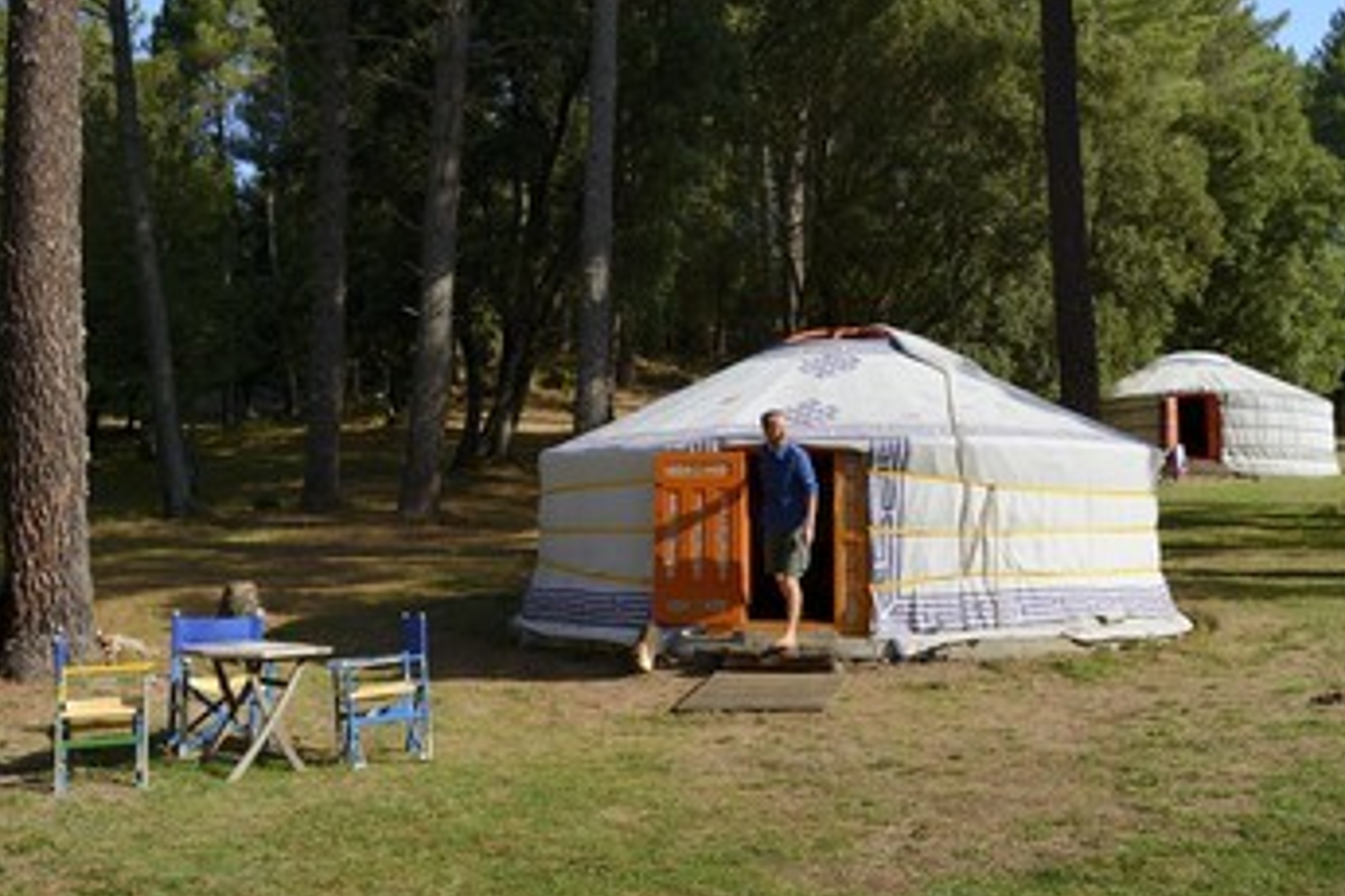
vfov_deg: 34.2
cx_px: 749
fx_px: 1457
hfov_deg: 49.5
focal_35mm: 39
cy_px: 397
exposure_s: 1/250
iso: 200
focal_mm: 32
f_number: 10
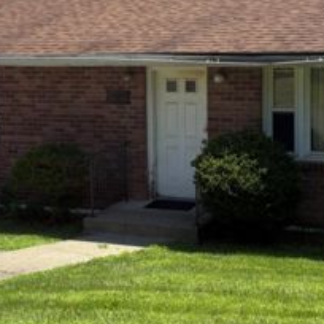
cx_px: 195
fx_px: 762
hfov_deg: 23.9
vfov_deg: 23.9
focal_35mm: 72
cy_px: 116
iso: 50
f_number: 1.6
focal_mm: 5.96
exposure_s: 1/3448
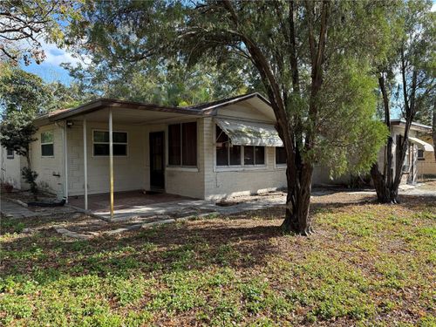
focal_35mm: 24
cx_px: 218
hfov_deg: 71.6
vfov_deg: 56.8
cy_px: 164
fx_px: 302
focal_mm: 6.76
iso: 100
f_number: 1.78
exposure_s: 1/1464
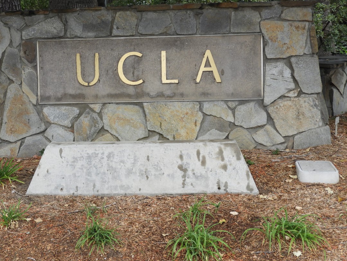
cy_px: 116
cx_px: 134
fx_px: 601
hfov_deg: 32.1
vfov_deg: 24.4
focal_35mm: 60
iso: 100
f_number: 4
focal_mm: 8.1
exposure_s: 1/100
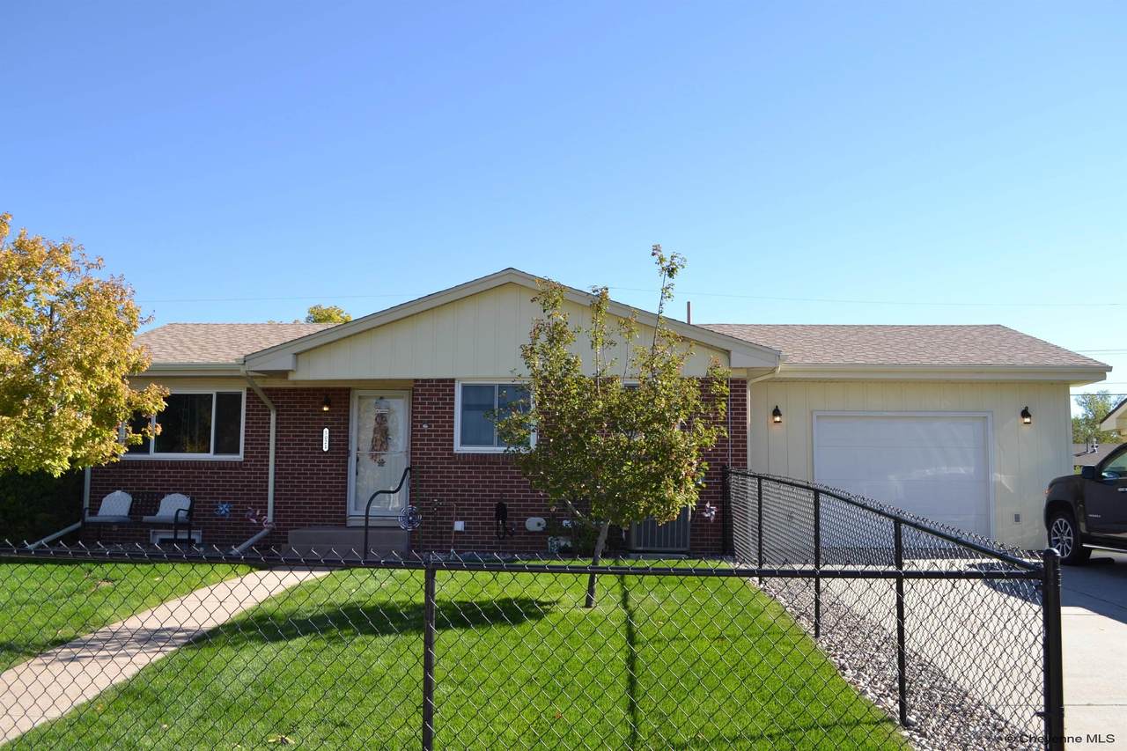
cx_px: 564
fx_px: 939
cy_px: 376
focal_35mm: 30
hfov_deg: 61.9
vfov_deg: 43.6
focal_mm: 20
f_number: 7.1
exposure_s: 1/200
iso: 100
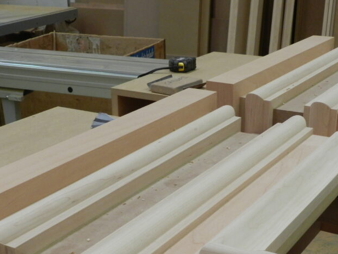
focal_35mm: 63
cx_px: 173
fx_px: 615
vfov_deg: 23.0
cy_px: 201
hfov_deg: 30.7
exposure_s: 1/25
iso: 400
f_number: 4
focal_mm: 6.7
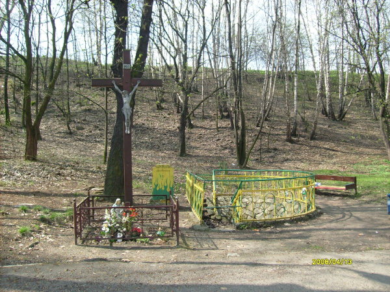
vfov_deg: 40.7
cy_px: 146
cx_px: 195
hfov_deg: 52.6
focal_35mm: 35
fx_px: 394
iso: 80
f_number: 7.1
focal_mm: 5.8
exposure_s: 1/60
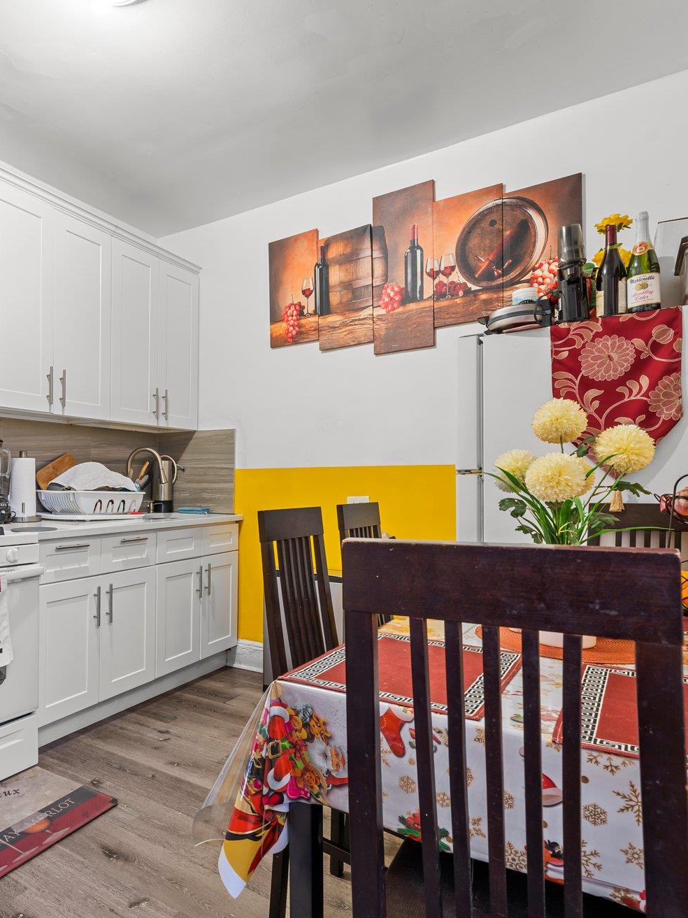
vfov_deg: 79.0
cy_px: 462
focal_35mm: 21
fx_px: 557
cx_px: 197
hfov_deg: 60.9
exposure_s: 2.5
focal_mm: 14
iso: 200
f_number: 10
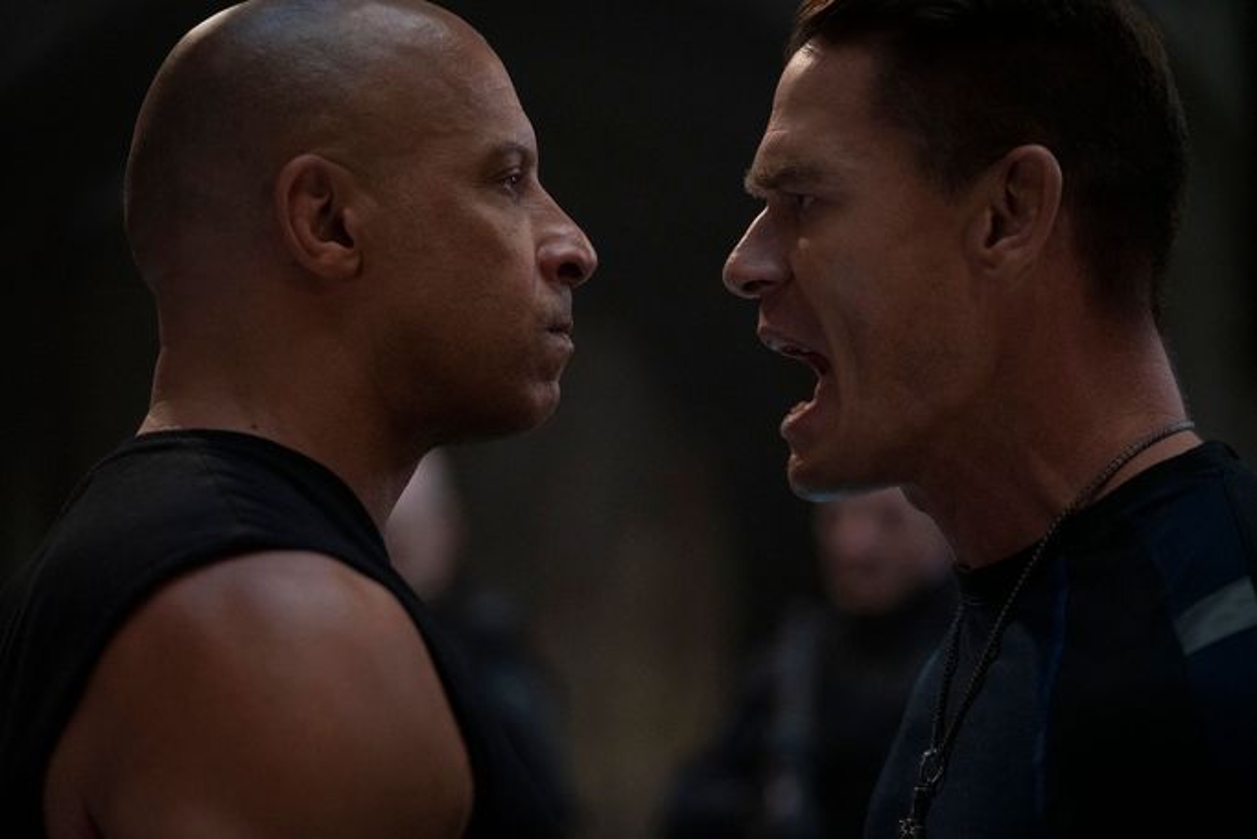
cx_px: 628
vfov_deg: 13.7
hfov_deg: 20.4
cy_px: 420
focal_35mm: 100
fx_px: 3492
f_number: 2.8
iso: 5000
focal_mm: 100
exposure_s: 1/200
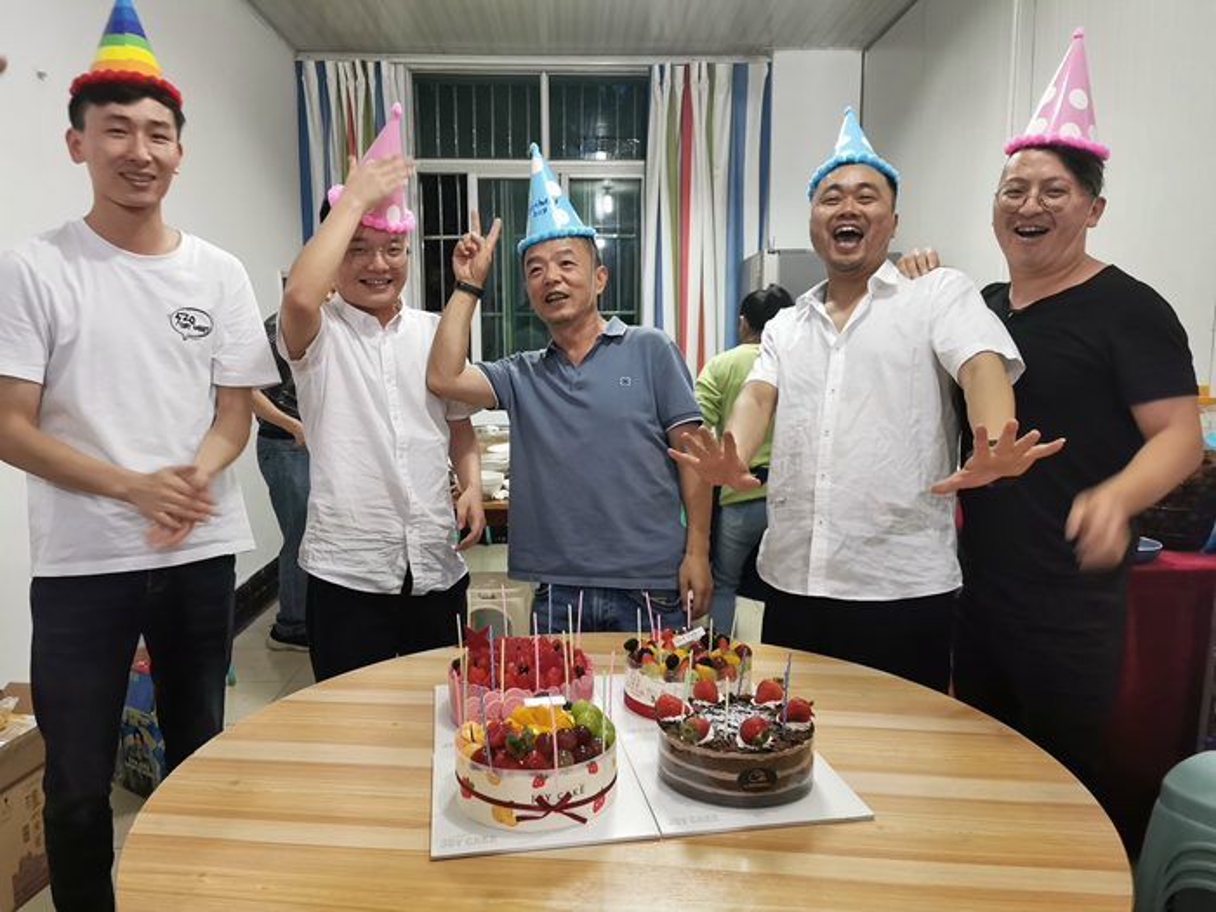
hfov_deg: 65.3
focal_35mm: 27
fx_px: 948
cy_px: 456
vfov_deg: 51.4
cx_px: 608
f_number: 1.6
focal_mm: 5.56
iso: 400
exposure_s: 1/33.3
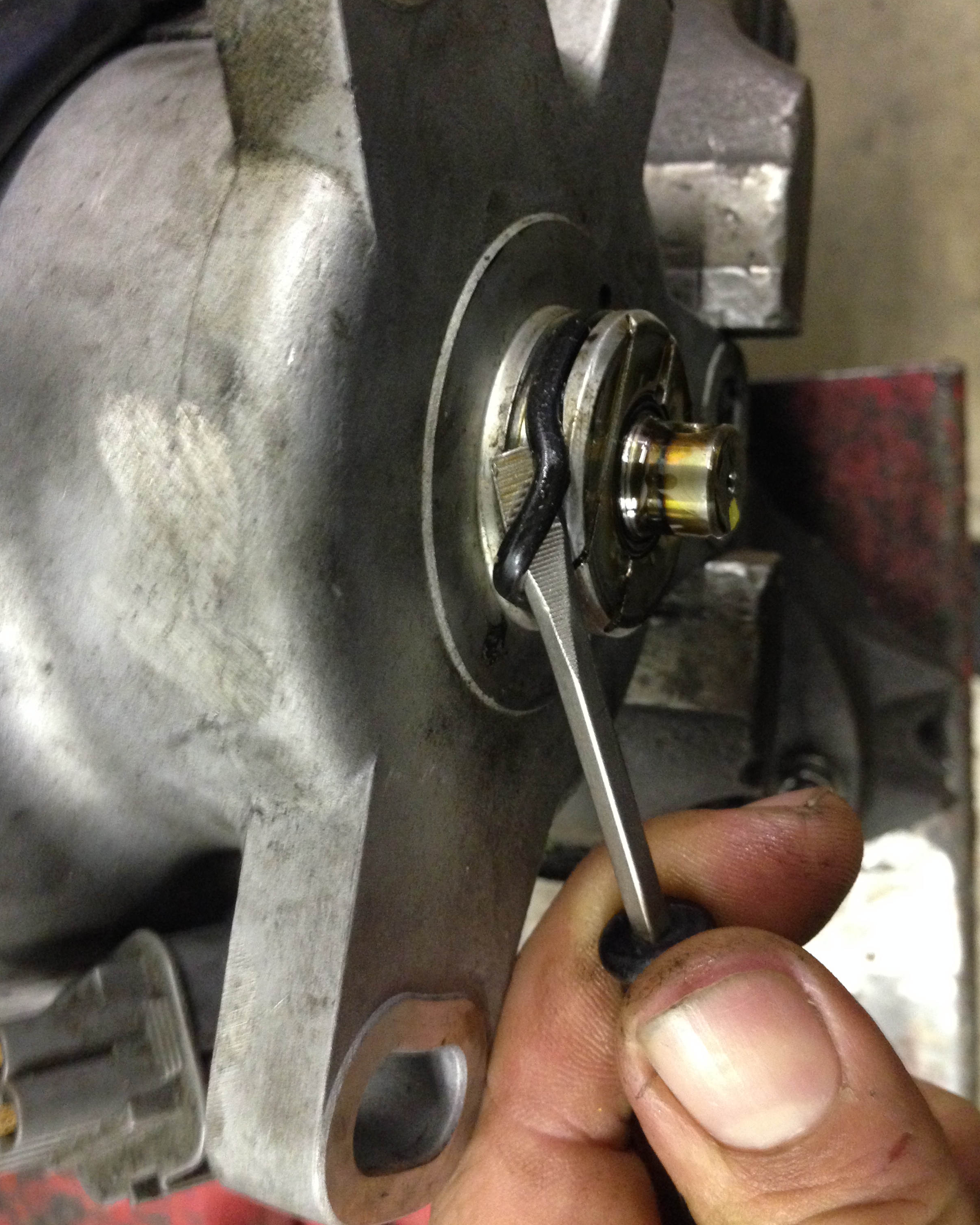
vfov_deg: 51.5
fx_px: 1269
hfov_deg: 42.2
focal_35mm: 35
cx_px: 485
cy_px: 576
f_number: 2.4
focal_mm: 4.12
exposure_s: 1/20
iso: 400
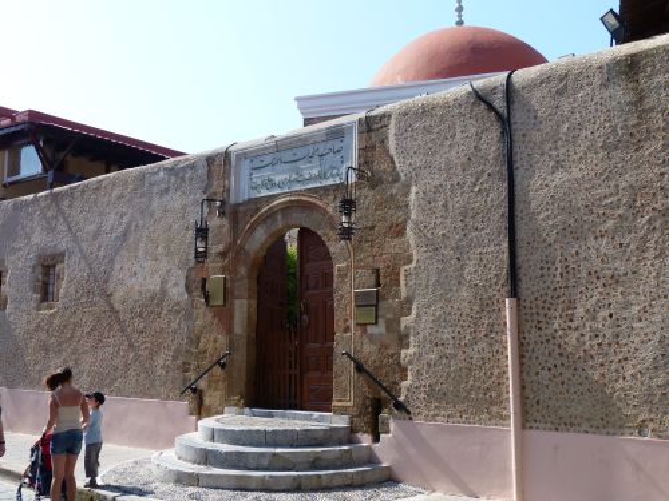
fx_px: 715
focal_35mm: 37
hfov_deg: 50.1
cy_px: 250
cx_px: 334
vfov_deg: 38.7
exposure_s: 1/640
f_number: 4
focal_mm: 6.6
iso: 100
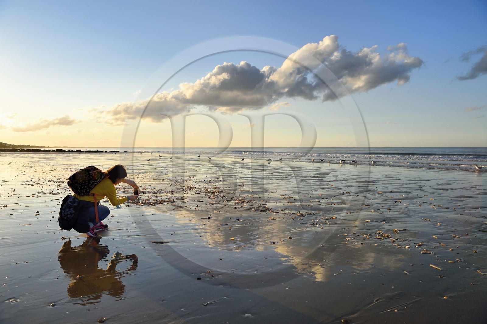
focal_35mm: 24
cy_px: 162
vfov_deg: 53.1
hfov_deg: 73.8
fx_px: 324
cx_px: 244
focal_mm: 24
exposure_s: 1/200
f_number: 13
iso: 200
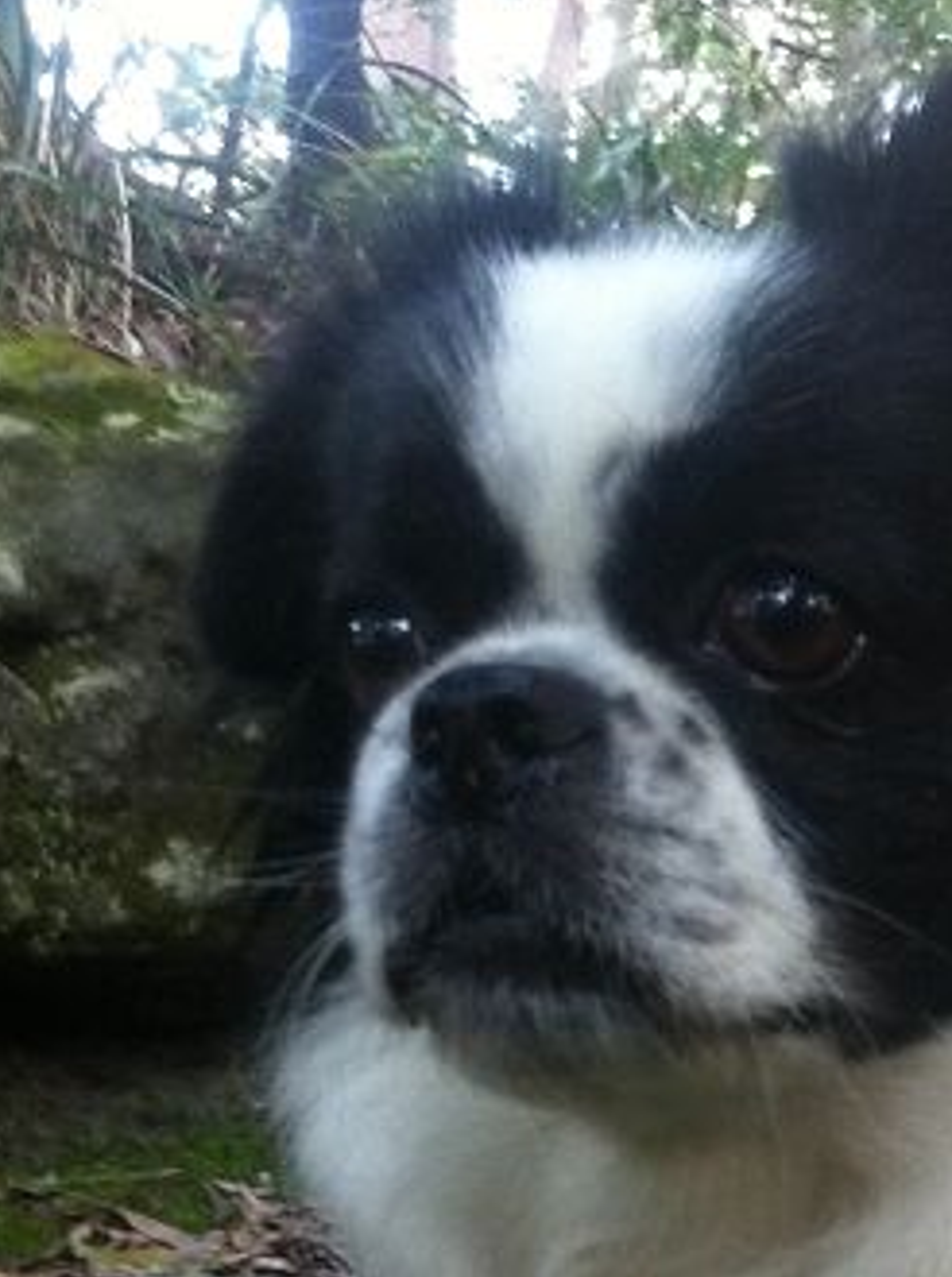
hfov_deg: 16.4
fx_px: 3166
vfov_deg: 22.3
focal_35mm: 86
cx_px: 1147
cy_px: 1114
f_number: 2.8
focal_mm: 3.85
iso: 250
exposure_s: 1/15
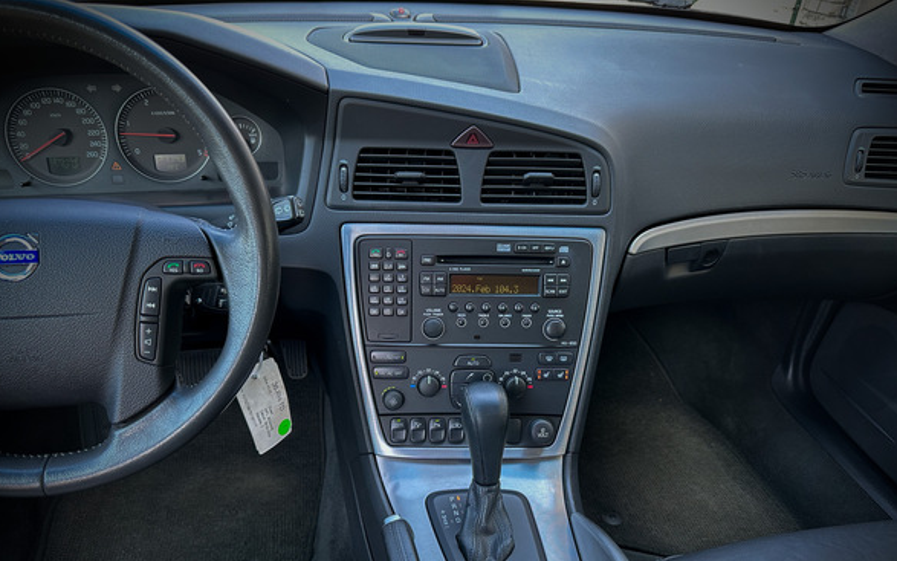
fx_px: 636
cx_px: 448
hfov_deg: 70.4
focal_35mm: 26
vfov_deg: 47.3
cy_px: 342
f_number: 1.78
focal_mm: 6.86
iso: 200
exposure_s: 1/121
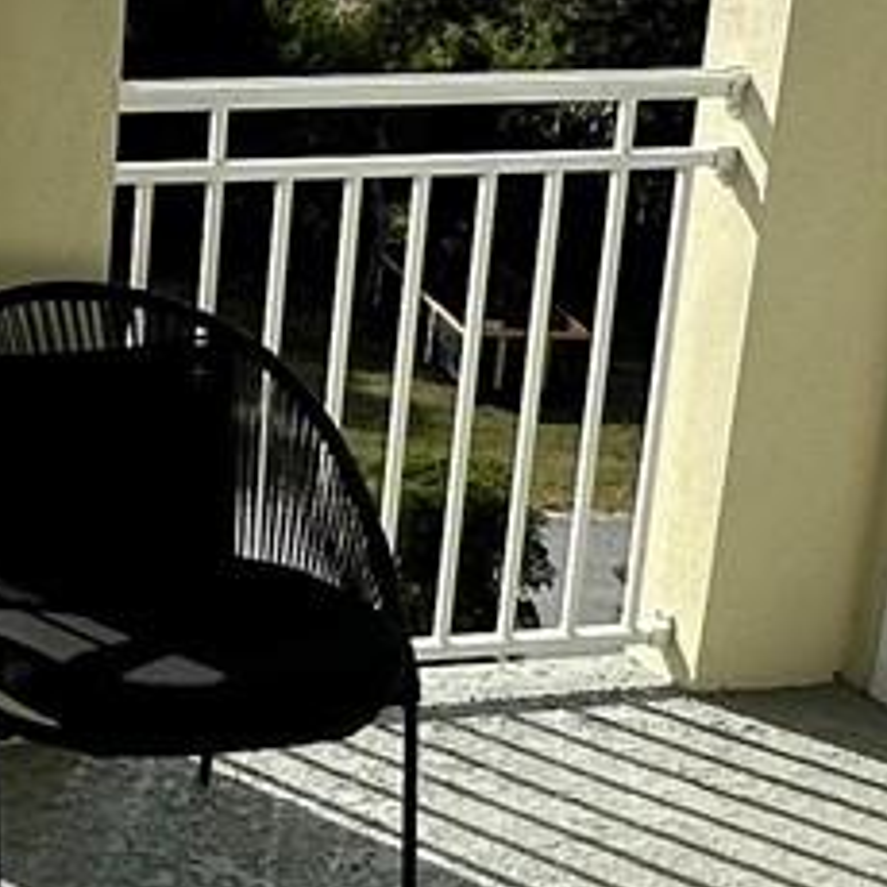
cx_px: -278
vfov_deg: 20.2
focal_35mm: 86
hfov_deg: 18.7
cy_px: 517
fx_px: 2493
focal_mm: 2.22
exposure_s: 1/1453
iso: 50
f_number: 2.2
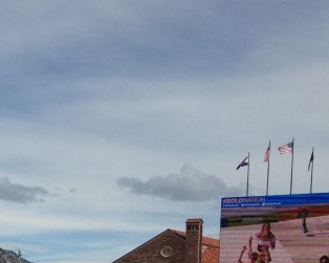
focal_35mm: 105
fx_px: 1022
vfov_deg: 13.8
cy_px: 398
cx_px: 9
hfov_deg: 17.9
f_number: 2.4
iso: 50
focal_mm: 4.12
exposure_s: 1/2710
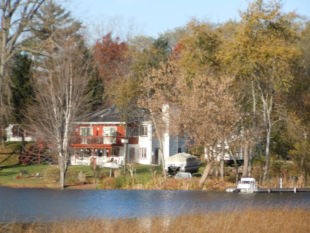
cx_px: 155
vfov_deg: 7.6
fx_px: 1755
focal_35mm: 196
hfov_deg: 10.1
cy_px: 116
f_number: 5.6
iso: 100
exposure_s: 1/320
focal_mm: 35
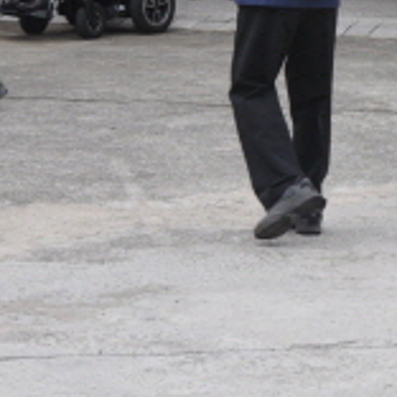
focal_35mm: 228
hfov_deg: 7.6
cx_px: 565
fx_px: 2961
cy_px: -146
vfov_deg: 7.6
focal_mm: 35
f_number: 10
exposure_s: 1/100
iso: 200
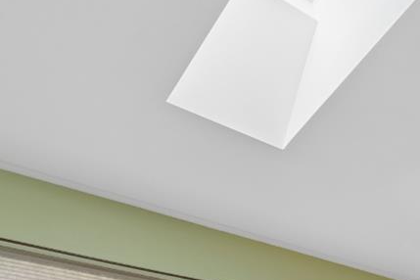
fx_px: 572
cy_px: 454
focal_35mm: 49
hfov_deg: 30.6
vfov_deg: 21.5
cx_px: 562
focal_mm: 14
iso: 400
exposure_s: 1/20
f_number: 8
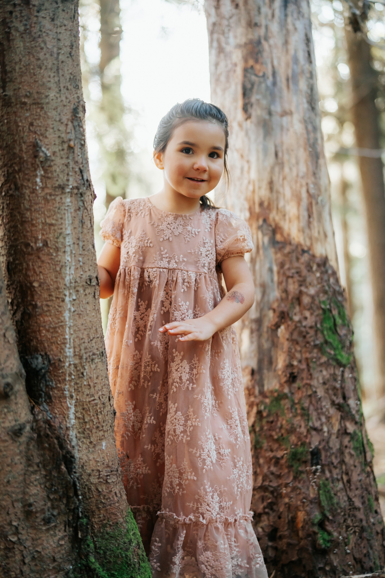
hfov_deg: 27.0
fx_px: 802
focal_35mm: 50
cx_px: 192
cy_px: 289
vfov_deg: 39.6
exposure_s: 1/200
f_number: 1.6
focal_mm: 50
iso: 1000
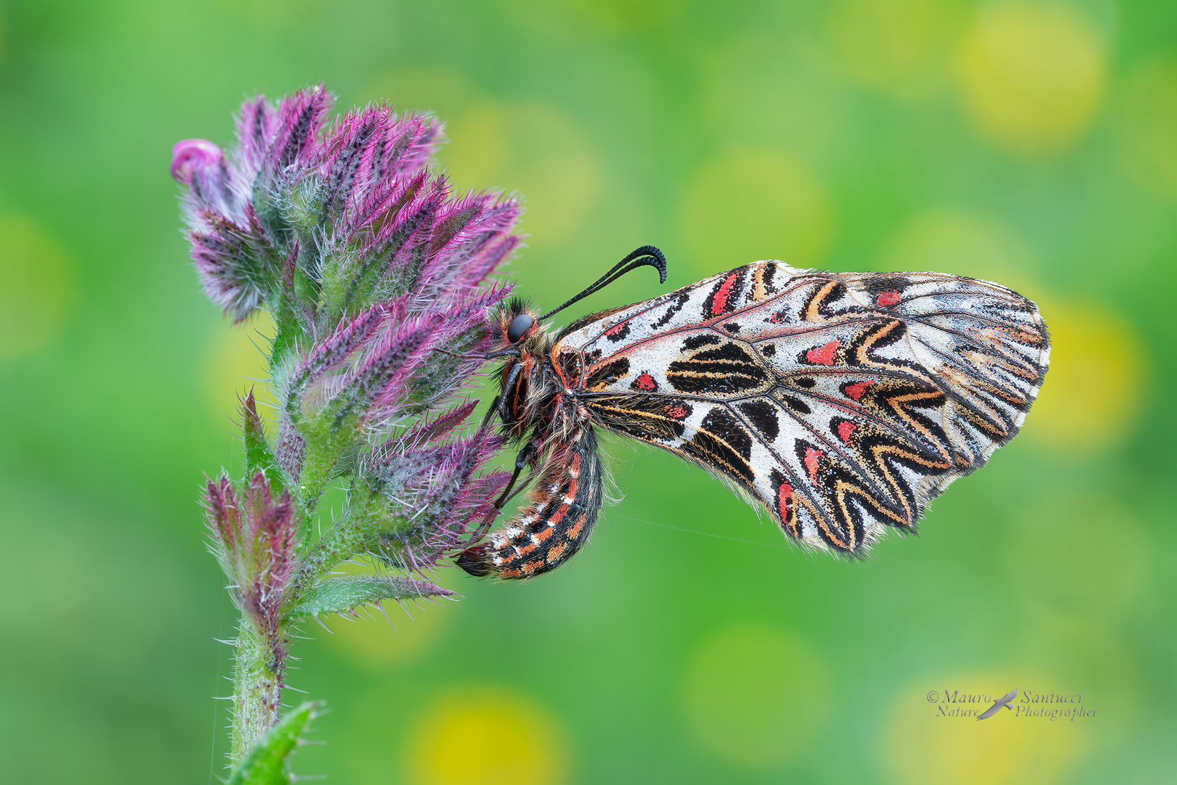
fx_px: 2943
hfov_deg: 22.6
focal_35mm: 90
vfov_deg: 15.2
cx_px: 588
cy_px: 392
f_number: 13
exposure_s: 1/1.25
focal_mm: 90
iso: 400
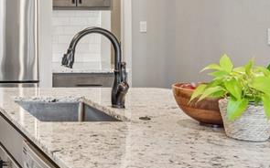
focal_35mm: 85
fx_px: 625
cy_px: 18
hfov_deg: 21.8
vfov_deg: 15.2
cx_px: -88
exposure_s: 1/1.67
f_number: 13
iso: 200
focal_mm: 24
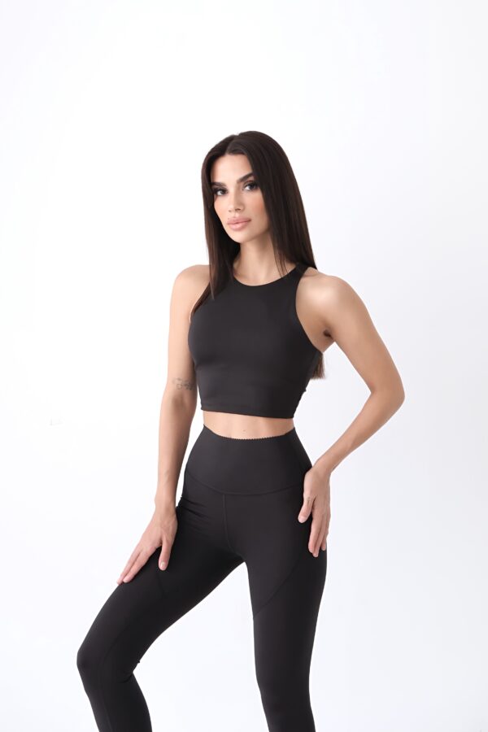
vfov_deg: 49.6
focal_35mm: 39
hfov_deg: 34.2
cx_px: 244
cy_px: 366
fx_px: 793
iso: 2000
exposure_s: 1/60
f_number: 5.6
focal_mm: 26
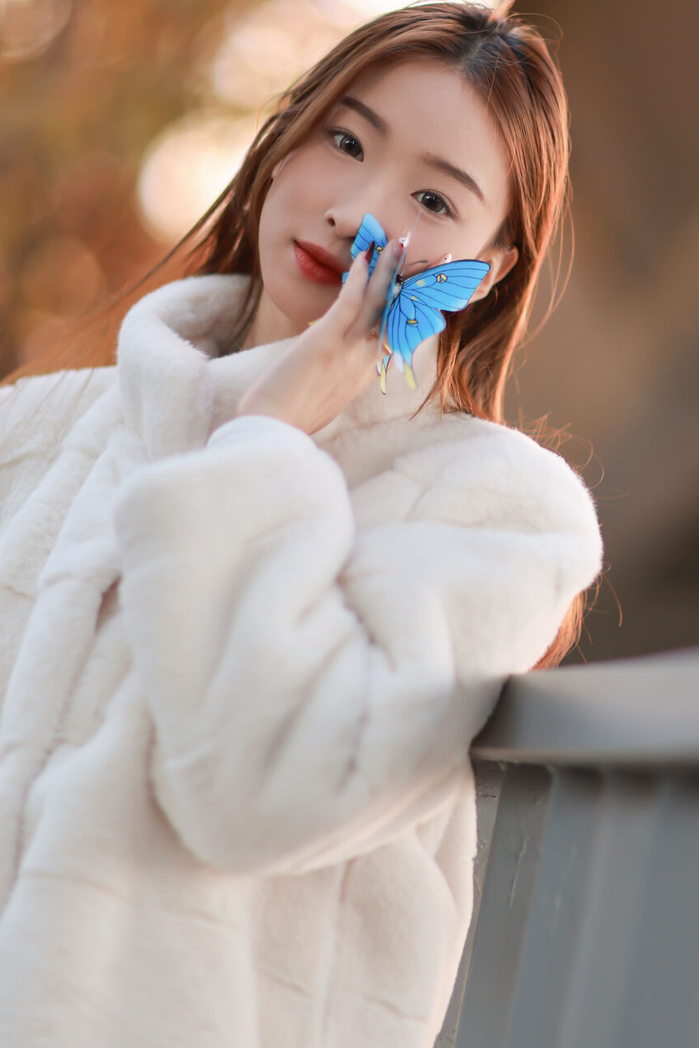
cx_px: 408
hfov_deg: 11.6
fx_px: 3436
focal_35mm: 118
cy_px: 344
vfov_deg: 17.3
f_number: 1.2
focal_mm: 85
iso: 125
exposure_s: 1/125
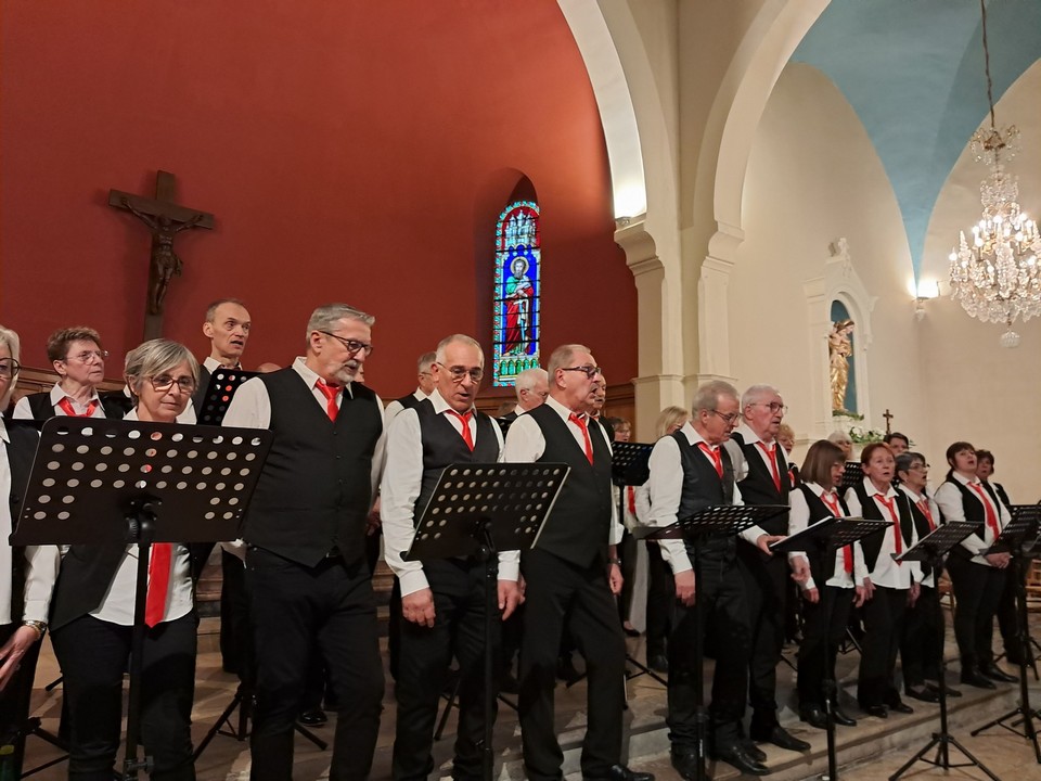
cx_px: 520
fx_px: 812
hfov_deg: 65.3
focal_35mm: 27
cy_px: 390
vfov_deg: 51.4
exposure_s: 1/50
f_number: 1.8
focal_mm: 4
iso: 500
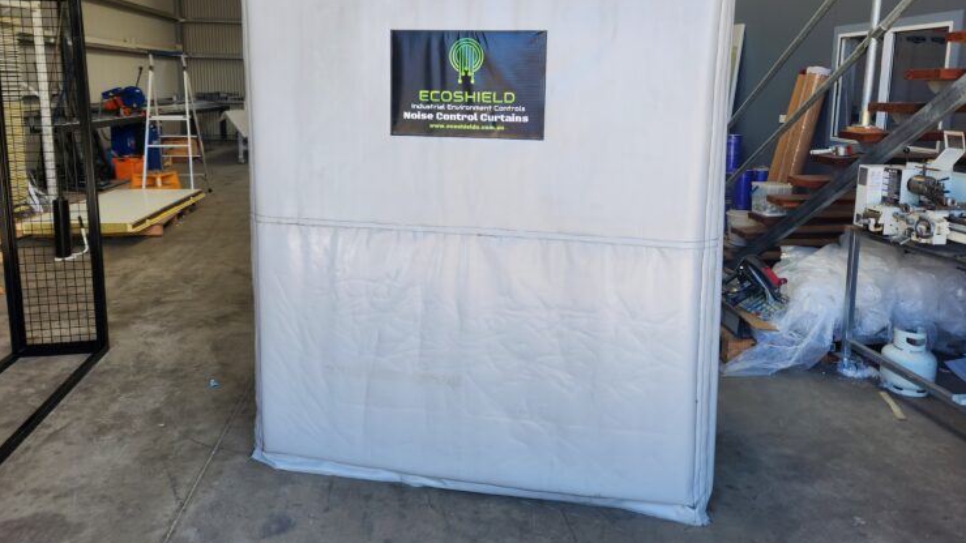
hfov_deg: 71.9
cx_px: 496
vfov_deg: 43.8
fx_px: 666
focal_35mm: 26
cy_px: 184
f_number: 1.8
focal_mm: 5.4
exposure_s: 1/180
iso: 25
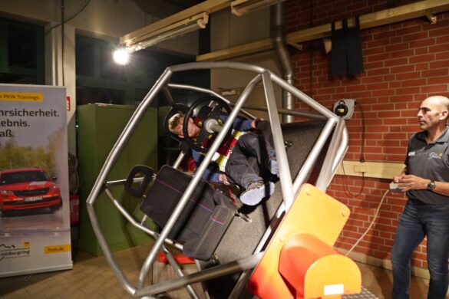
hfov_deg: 73.7
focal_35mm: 24
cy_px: 150
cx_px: 224
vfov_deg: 53.1
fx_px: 299
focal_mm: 24
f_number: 4
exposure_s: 1/160
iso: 8000
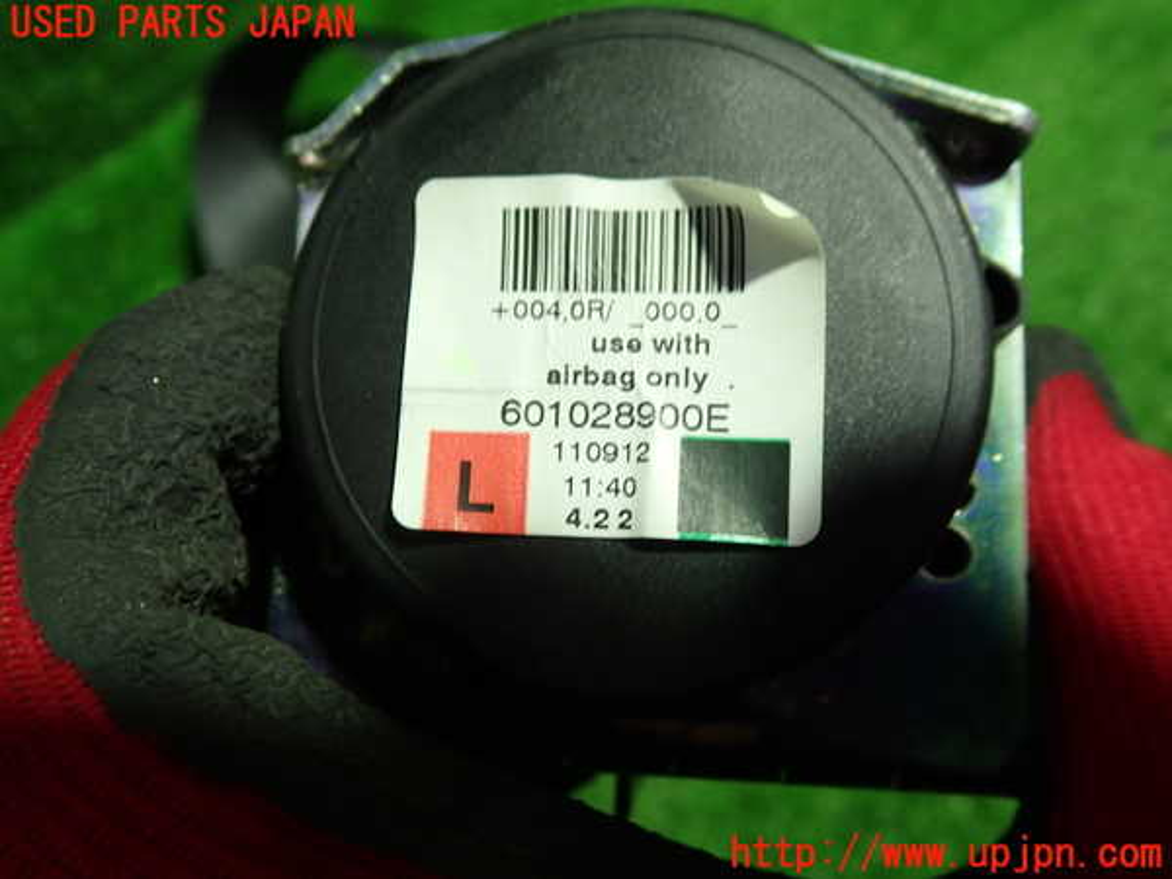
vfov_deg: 46.8
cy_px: 440
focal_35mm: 30
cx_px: 586
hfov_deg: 60.0
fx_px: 1016
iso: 200
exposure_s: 1/40
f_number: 2.3
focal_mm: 5.4
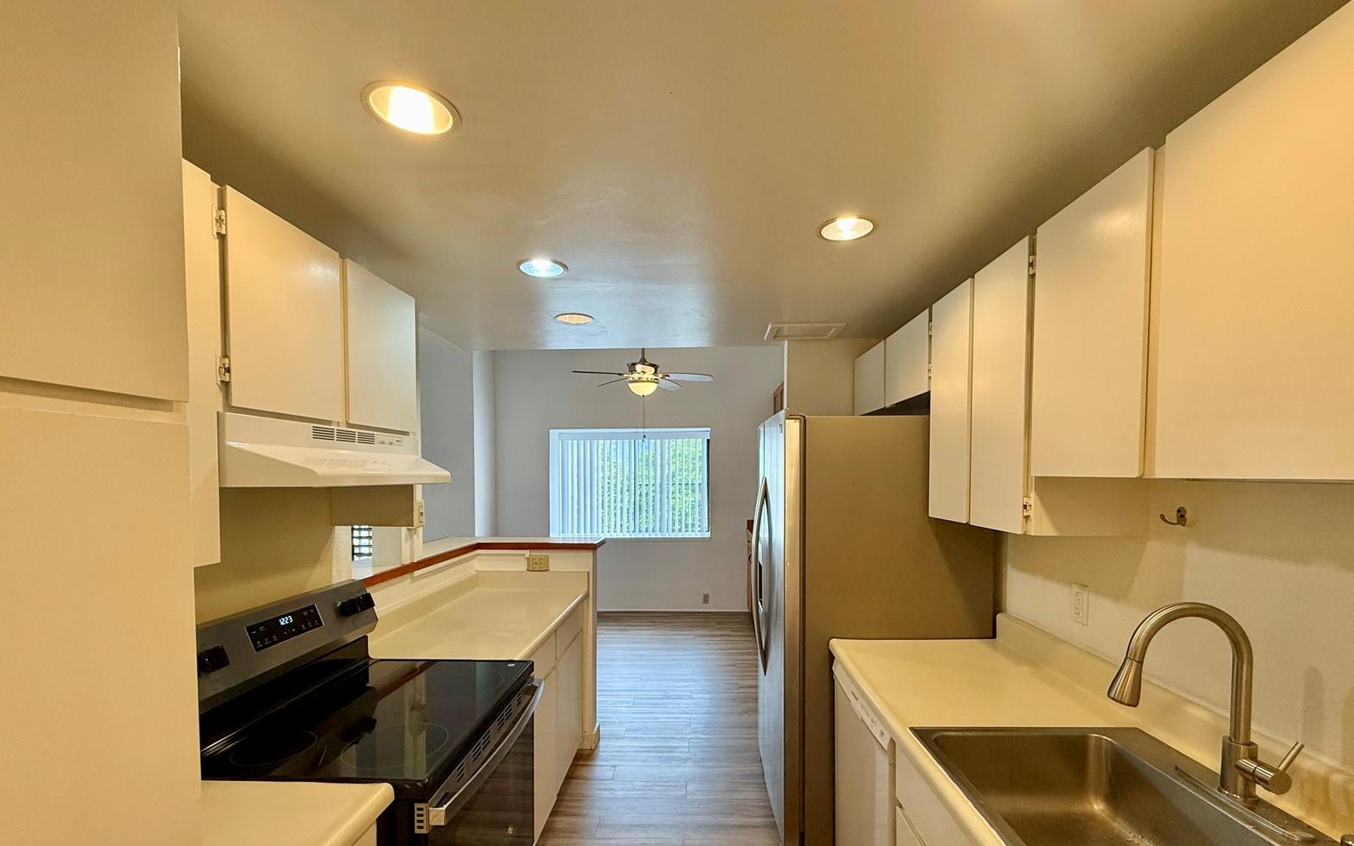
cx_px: 674
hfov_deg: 101.5
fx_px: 553
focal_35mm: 15
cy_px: 497
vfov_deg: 74.2
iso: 125
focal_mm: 2.22
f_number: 2.2
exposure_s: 1/120
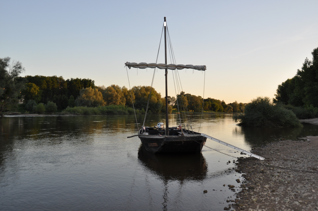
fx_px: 318
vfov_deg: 36.8
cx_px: 159
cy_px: 106
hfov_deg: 53.2
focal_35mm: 36
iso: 200
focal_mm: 24
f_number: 5
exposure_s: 1/200
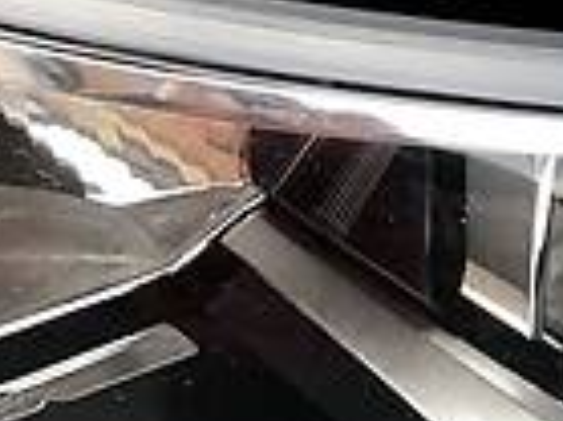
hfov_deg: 11.8
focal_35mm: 161
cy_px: -376
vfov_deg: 8.8
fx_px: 2616
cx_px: 814
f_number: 1.8
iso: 25
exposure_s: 1/30
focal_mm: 4
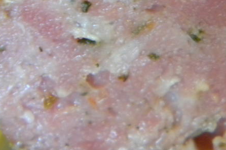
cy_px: -7
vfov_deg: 4.4
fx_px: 1977
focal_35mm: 315
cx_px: 168
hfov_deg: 6.5
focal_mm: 26.8
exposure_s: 1/9.1
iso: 400
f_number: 5
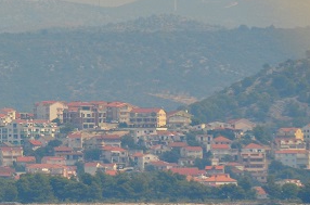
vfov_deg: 1.4
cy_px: 54
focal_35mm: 944
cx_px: -226
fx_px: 8106
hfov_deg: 2.2
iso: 400
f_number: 5.6
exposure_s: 1/2500
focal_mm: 180
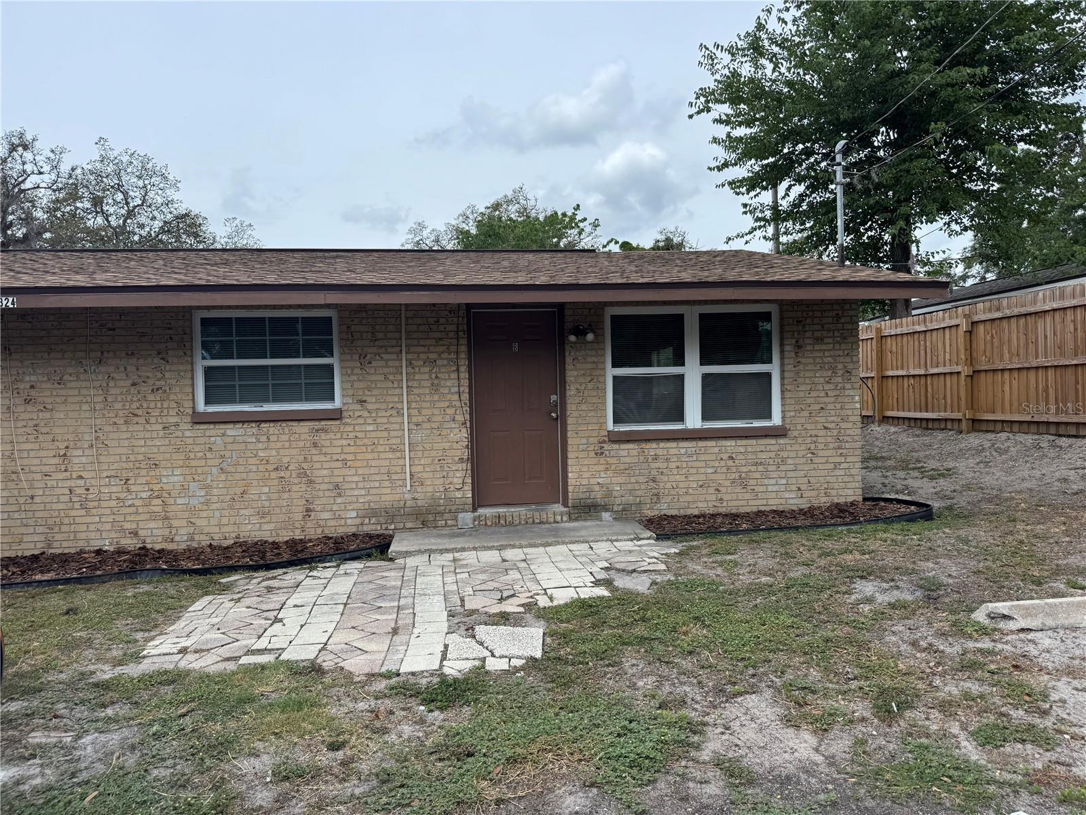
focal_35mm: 24
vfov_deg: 56.8
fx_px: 753
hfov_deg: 71.6
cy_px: 408
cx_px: 543
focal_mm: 6.76
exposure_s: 1/3413
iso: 80
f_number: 1.78
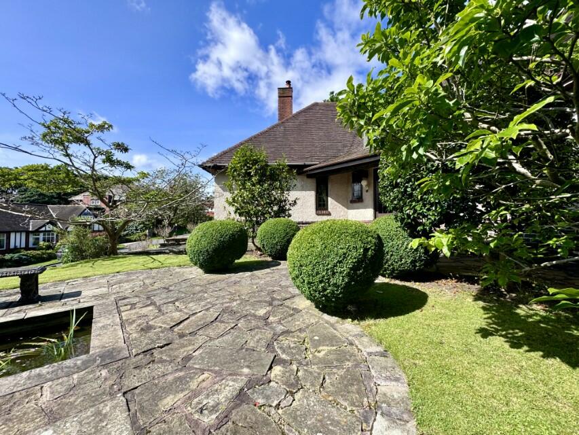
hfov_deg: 102.1
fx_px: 234
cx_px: 290
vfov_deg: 85.7
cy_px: 218
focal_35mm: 14
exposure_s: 1/910
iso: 40
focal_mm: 2.22
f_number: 2.2
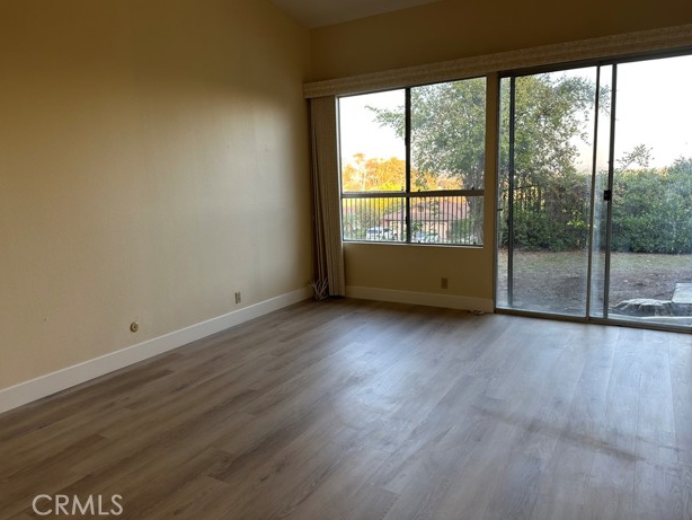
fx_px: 500
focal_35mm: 25
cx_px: 338
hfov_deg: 69.4
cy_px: 250
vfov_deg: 54.9
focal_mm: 6.86
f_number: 1.78
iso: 100
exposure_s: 1/120
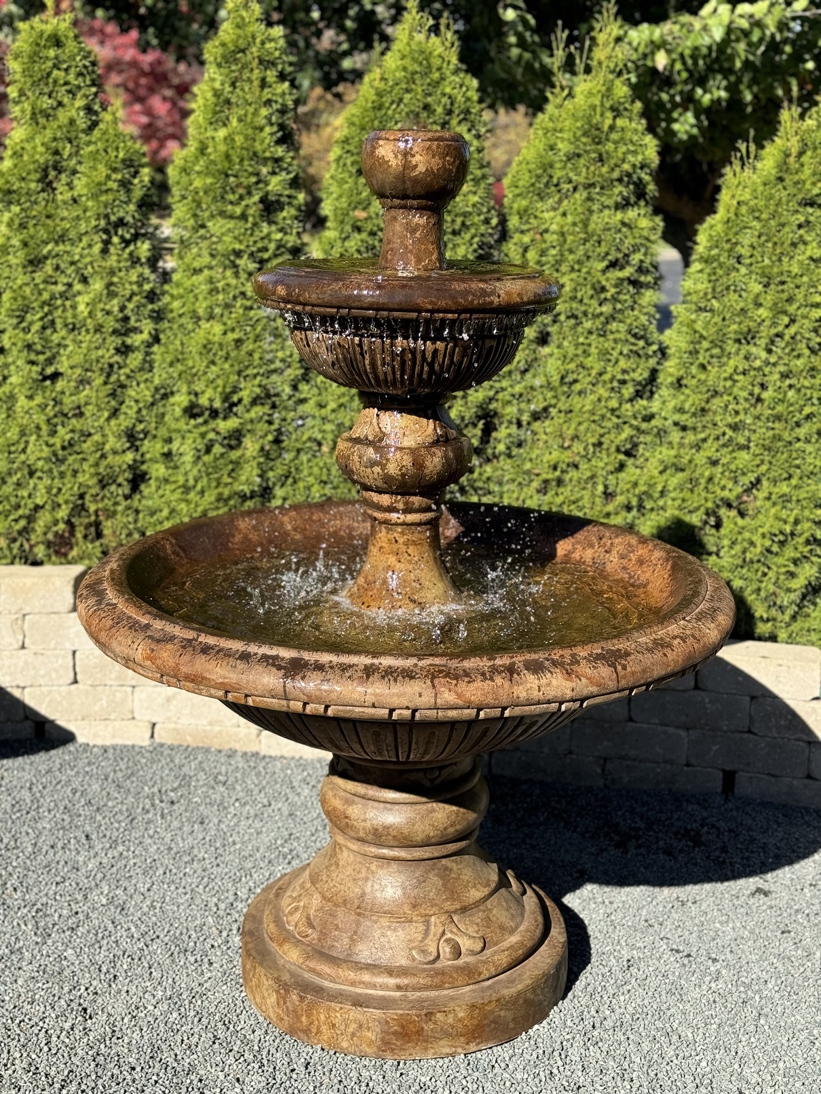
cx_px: 410
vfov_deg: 39.7
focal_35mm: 48
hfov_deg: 30.3
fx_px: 1518
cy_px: 547
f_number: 1.78
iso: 64
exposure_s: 1/1637
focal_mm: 6.76
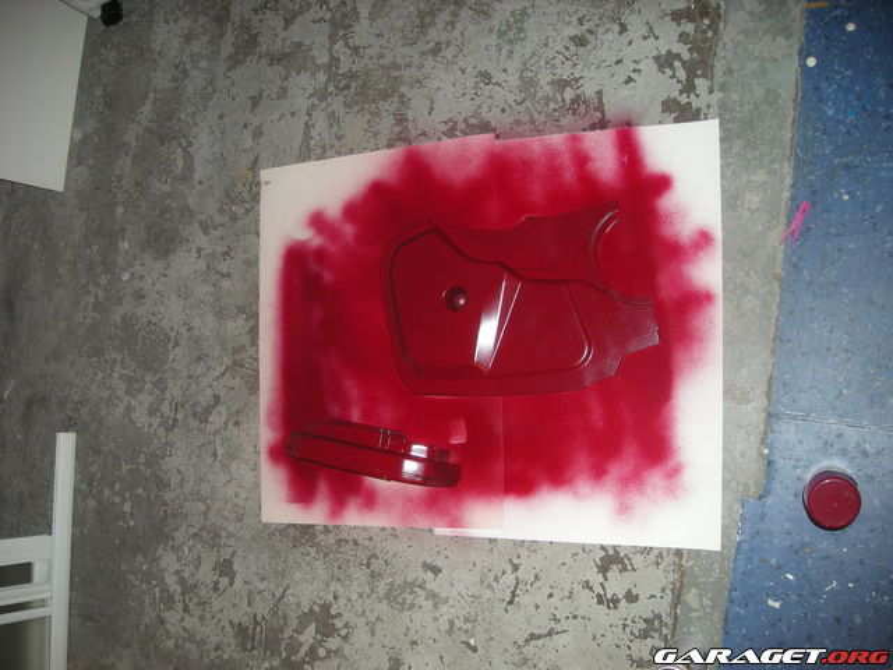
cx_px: 446
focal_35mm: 35
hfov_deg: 52.6
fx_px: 903
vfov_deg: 40.7
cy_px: 335
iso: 82
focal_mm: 5.7
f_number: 2.8
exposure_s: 1/60
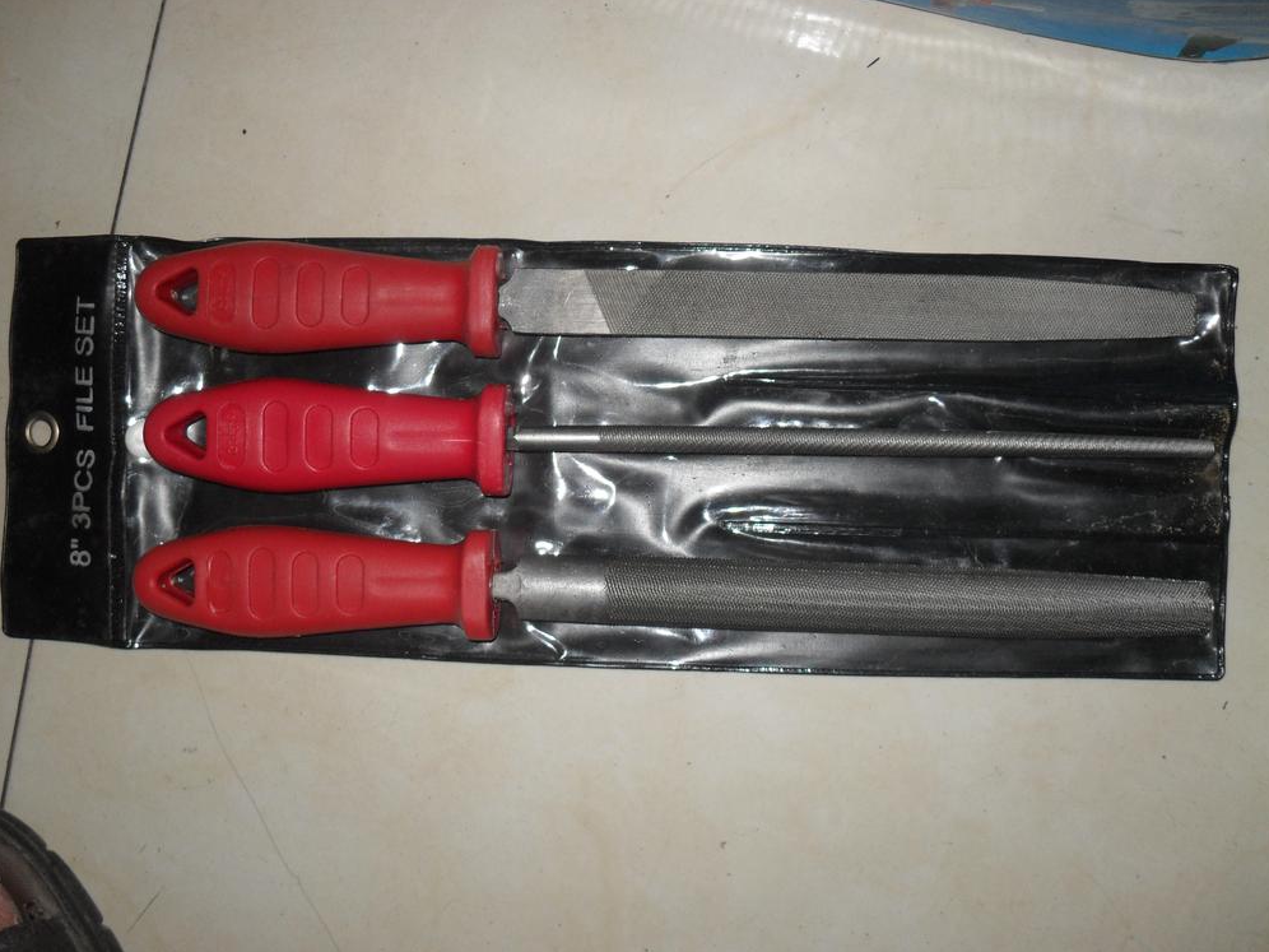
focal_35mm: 36
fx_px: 1320
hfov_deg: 51.4
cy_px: 465
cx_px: 624
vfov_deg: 39.7
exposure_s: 1/45
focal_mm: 6.2
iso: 100
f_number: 8.9
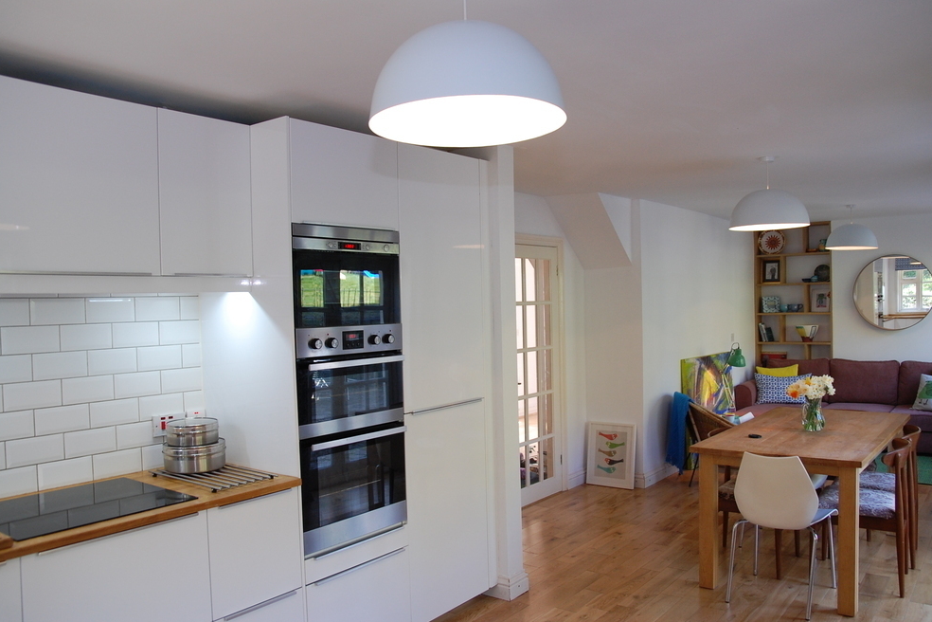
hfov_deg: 68.3
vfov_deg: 48.7
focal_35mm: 27
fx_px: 687
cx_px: 480
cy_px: 321
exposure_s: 1/50
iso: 400
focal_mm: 17
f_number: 3.5
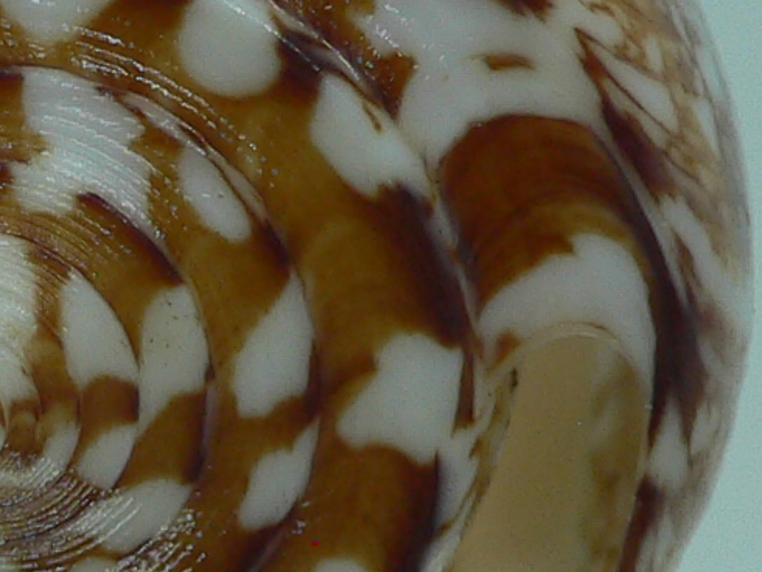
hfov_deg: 13.6
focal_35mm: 144
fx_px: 3171
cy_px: 312
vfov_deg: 10.3
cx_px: 140
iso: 80
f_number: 2.8
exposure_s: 1/60
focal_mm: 4.6
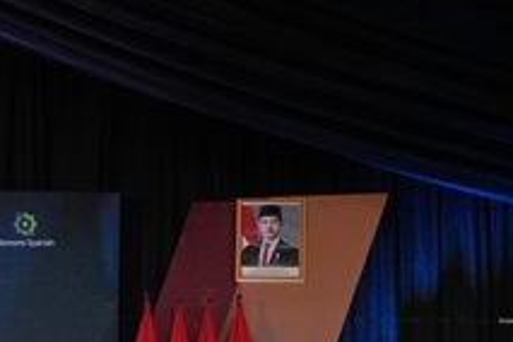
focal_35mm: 127
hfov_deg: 14.2
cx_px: -424
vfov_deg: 10.2
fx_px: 1810
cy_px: 626
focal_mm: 30
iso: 1000
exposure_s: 1/250
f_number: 6.3
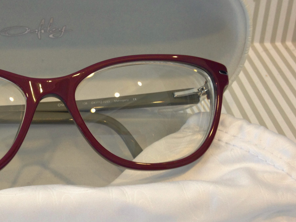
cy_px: 152
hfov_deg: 31.2
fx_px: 513
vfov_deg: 24.3
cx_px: 52
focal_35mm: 60
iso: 80
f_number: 2.4
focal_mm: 4.12
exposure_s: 1/20
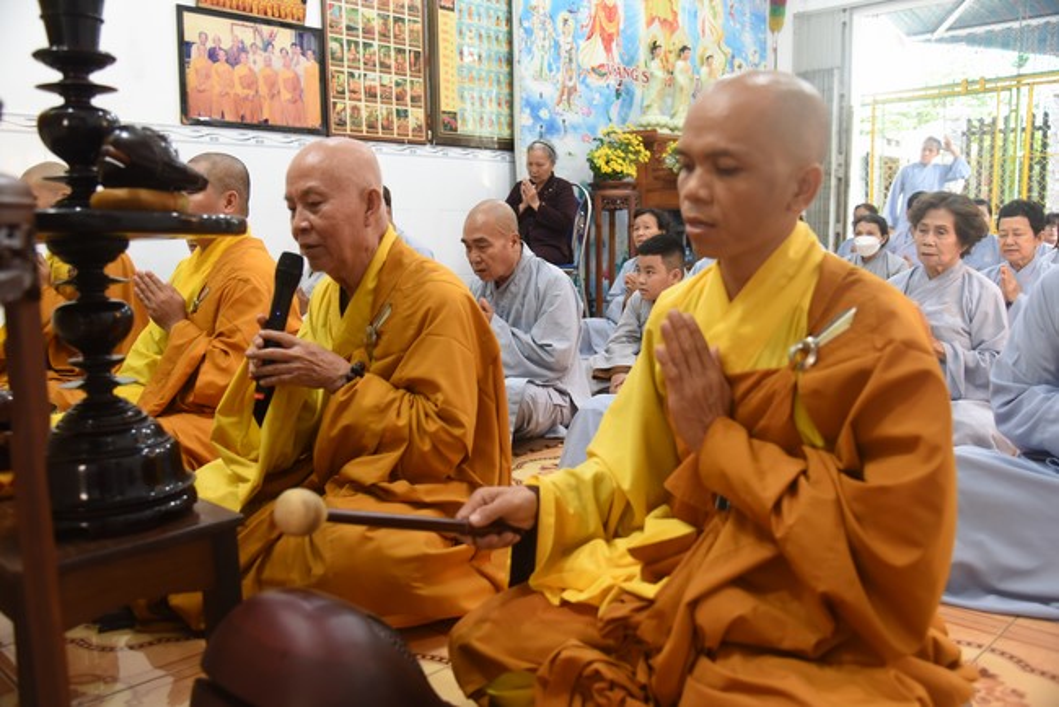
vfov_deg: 42.4
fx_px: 912
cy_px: 354
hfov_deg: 60.3
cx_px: 530
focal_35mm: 31
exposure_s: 1/80
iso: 1250
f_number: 4
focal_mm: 31
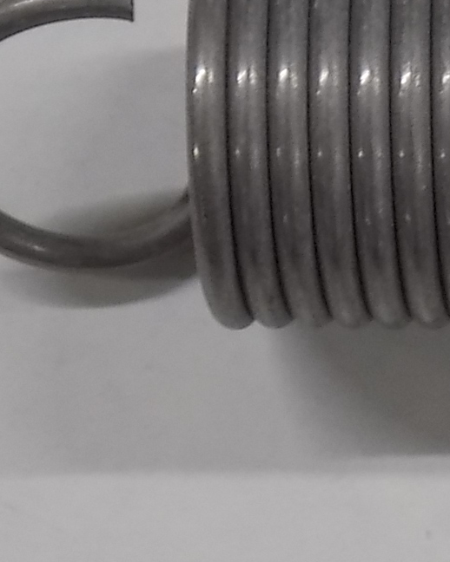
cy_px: 115
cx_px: 764
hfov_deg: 5.7
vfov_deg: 7.2
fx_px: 4447
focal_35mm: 267
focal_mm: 13.9
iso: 180
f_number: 4.3
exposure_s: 1/30
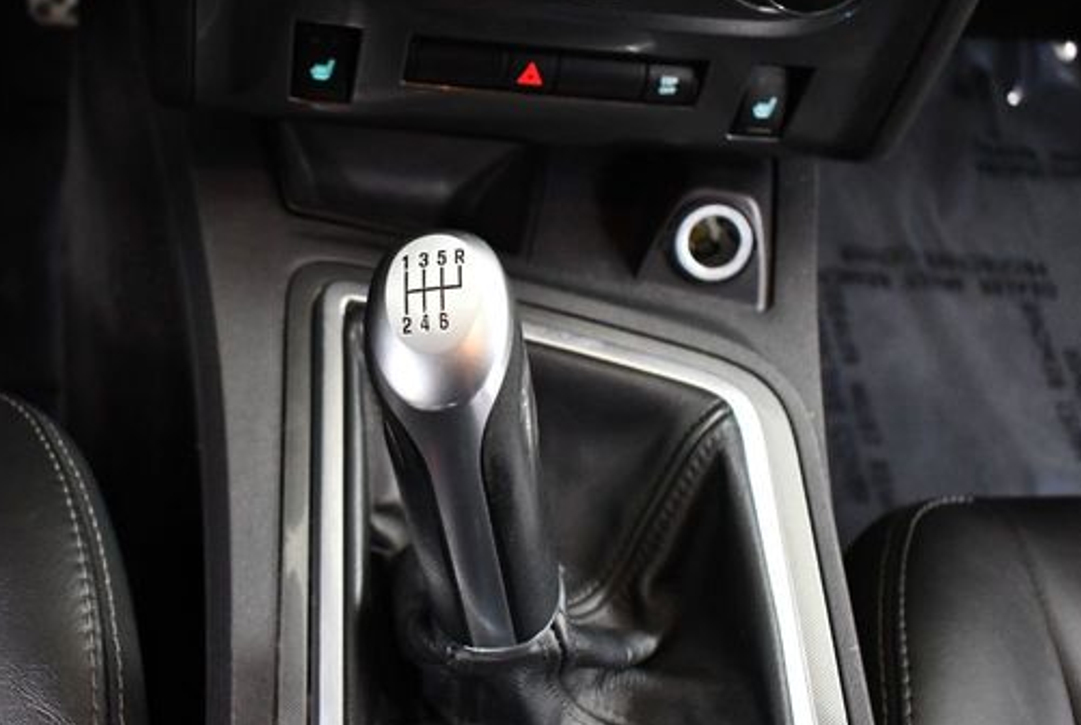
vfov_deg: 29.3
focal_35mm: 46
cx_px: 406
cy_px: 333
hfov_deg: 42.4
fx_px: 1384
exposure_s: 1/80
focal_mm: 18
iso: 3200
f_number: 3.5
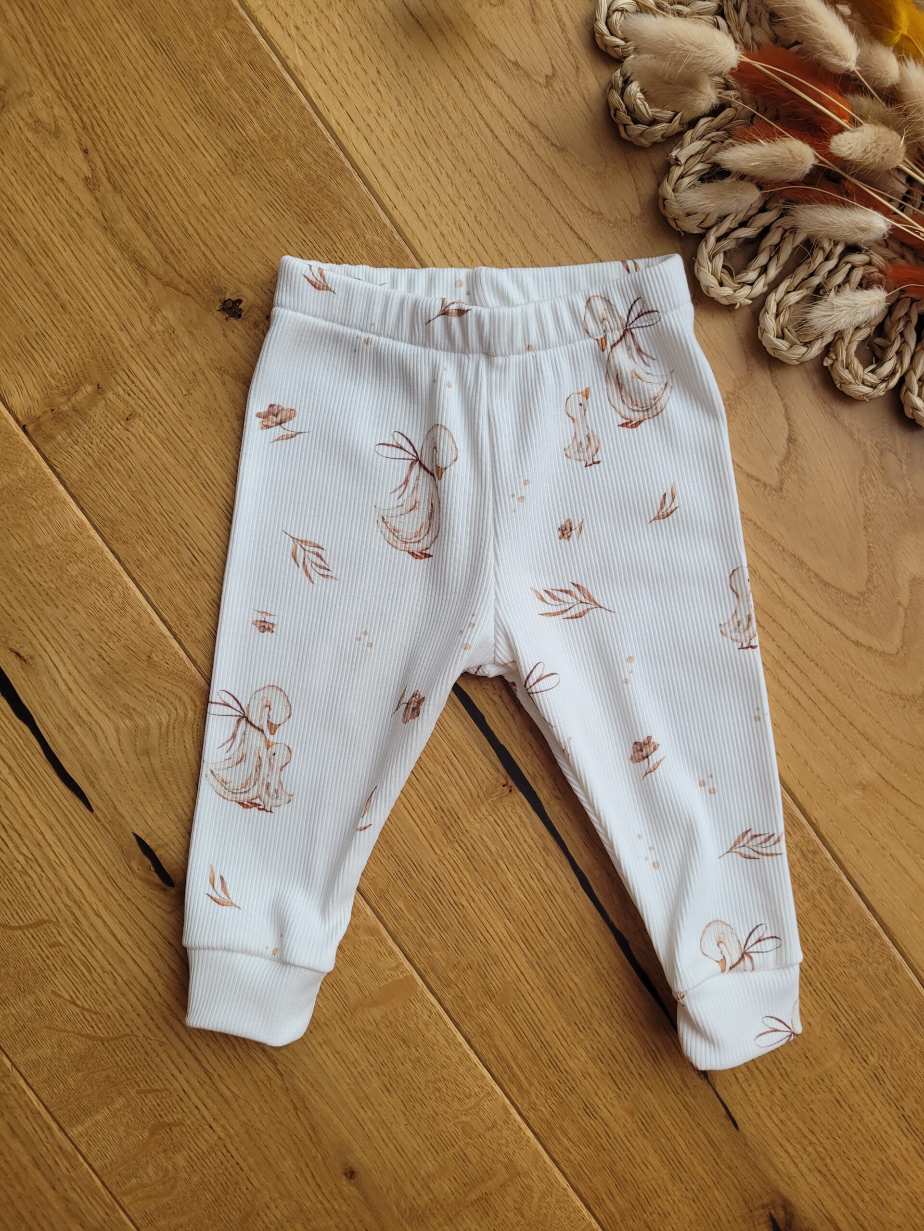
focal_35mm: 26
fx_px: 925
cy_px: 616
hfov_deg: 53.1
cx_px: 462
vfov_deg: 67.3
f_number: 1.8
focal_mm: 5.4
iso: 50
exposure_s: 1/100
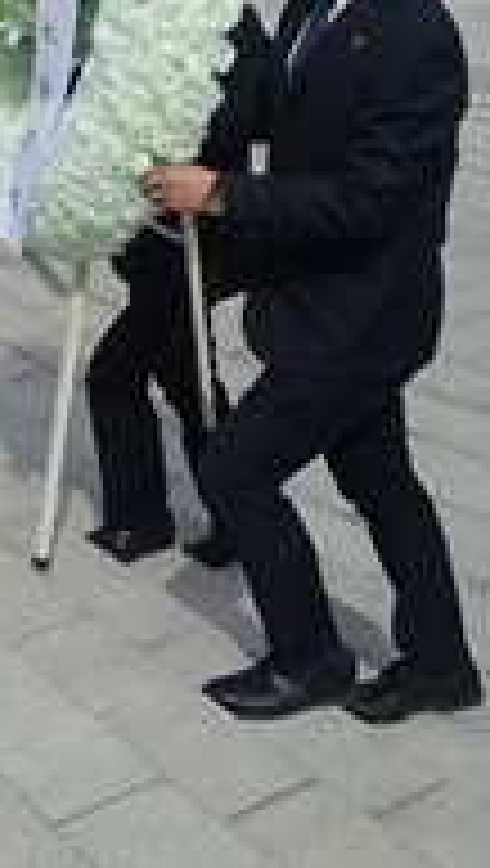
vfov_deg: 31.2
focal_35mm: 65
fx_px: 1497
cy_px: 124
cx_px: -148
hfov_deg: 17.4
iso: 125
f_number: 4
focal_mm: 8.8
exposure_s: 1/200
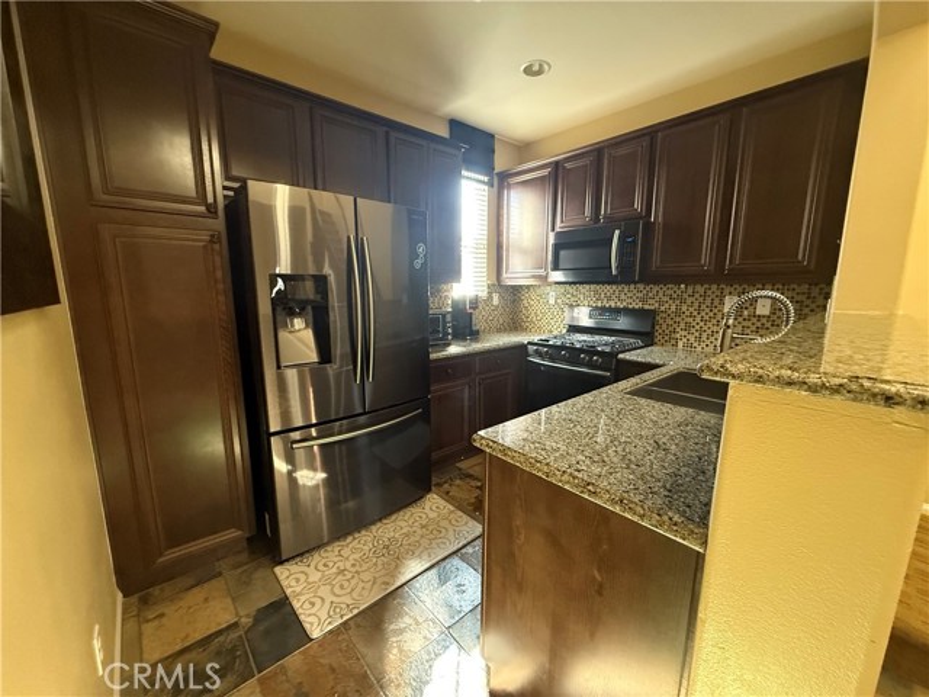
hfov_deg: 102.1
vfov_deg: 85.7
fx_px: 376
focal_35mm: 14
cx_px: 464
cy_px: 348
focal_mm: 2.22
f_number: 2.2
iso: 800
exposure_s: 1/60
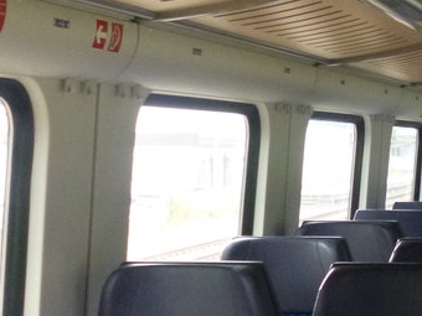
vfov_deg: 13.0
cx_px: 578
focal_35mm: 113
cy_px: 276
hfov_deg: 16.3
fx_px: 1378
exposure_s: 1/50
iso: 400
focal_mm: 5.7
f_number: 2.9
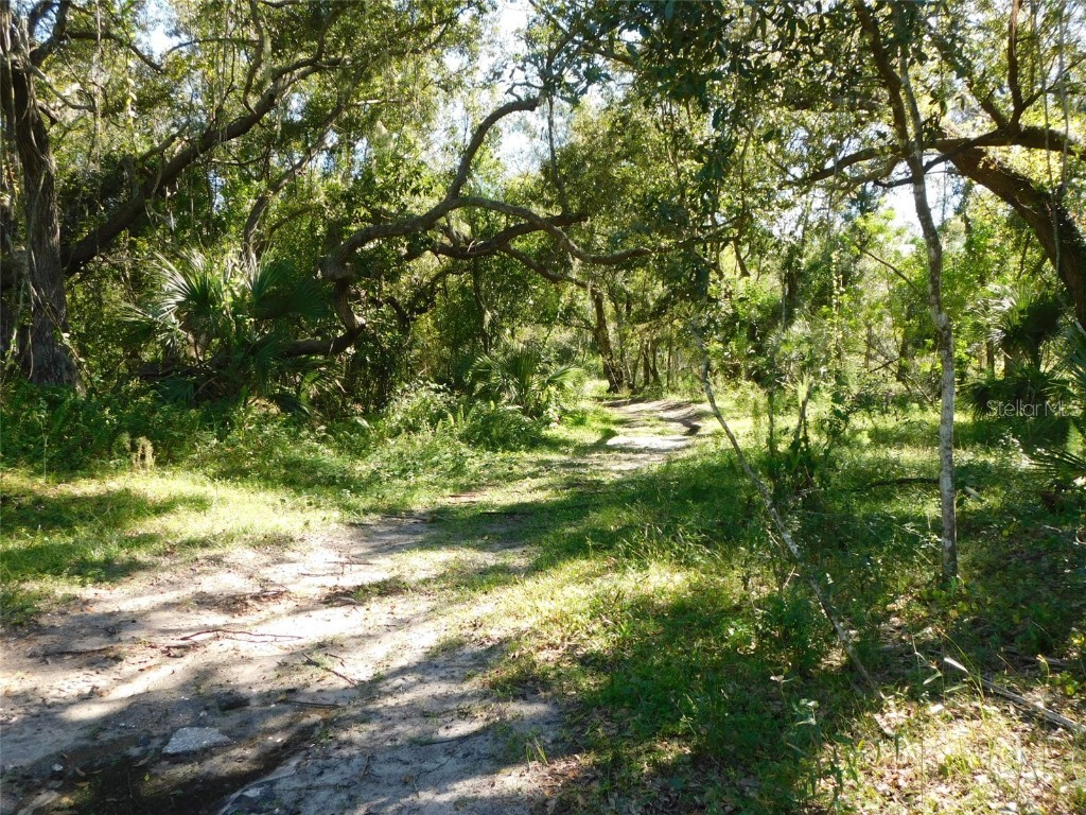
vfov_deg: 46.8
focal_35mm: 30
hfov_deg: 60.0
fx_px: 941
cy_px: 408
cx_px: 543
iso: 125
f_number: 3.2
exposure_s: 1/160
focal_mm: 5.3
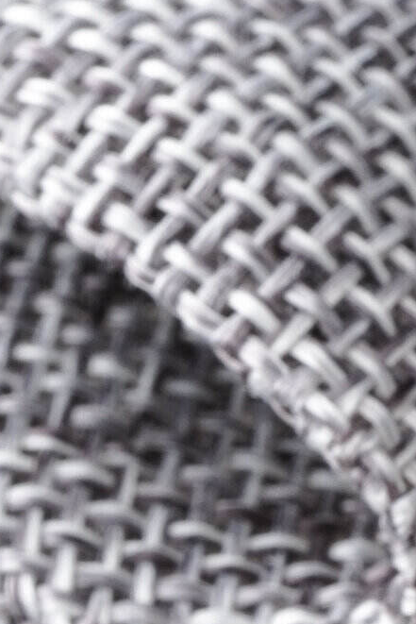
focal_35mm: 227
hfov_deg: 5.9
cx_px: 934
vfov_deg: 9.0
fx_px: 3932
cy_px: 706
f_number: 14
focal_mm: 50
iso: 250
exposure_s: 1/10
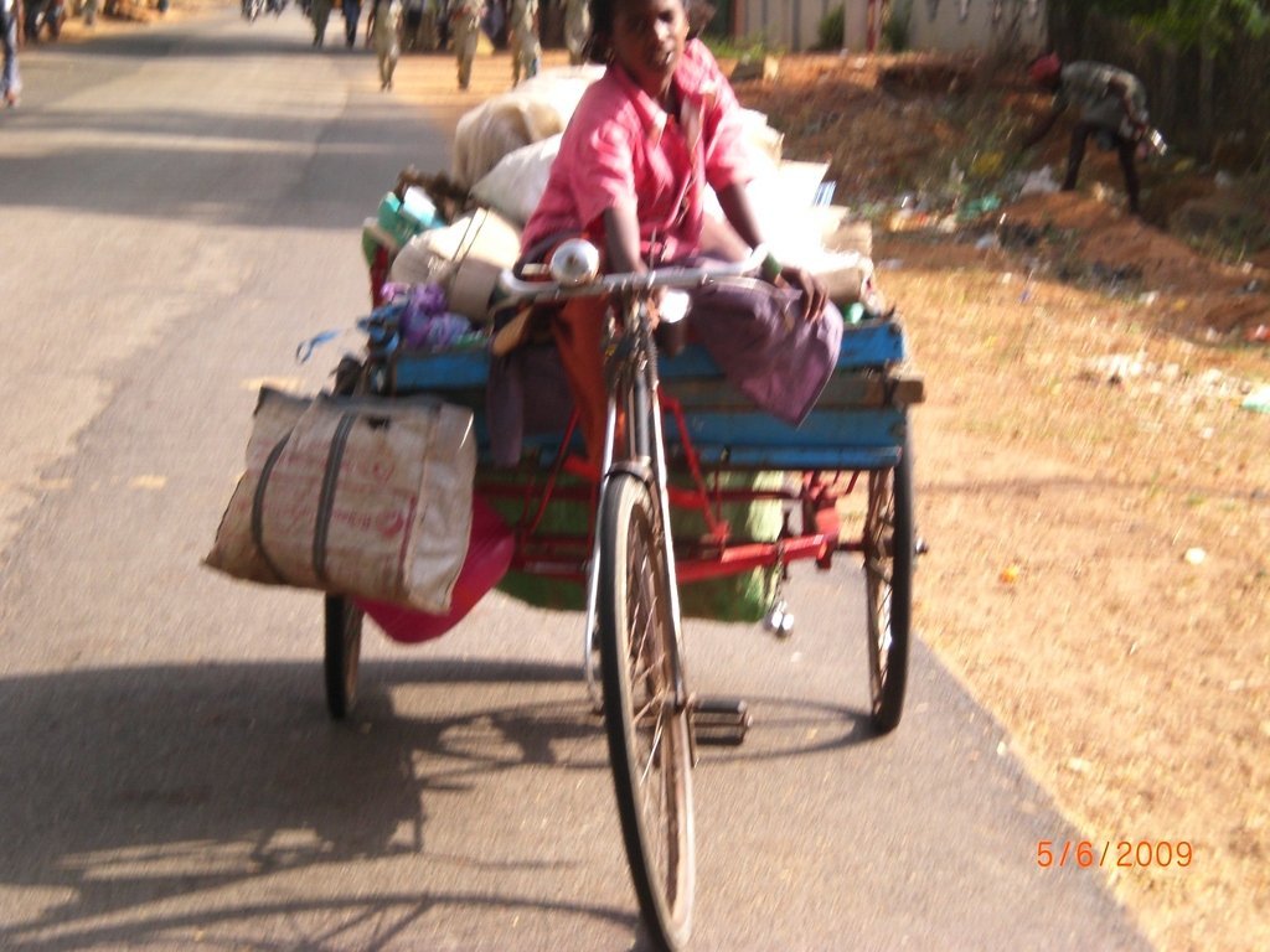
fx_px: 4182
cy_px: 476
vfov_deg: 13.0
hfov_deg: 17.3
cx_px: 635
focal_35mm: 114
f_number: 5.9
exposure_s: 1/160
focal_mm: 18.9
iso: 100
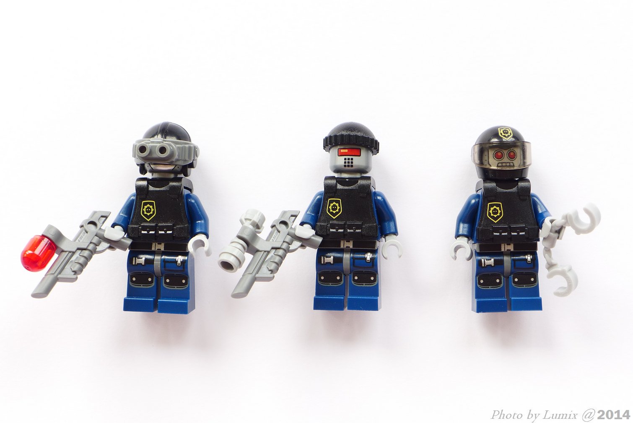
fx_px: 1231
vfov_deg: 19.5
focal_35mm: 70
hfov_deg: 28.8
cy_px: 212
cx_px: 316
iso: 100
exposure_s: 1/30
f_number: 3.5
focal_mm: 13.7
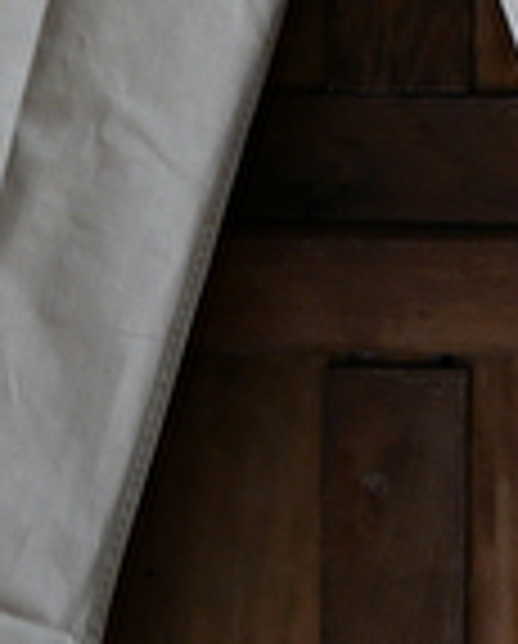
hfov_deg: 4.6
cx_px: 383
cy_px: -110
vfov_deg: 5.6
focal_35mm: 341
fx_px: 6514
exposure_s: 1/125
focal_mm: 34
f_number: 2.8
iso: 200
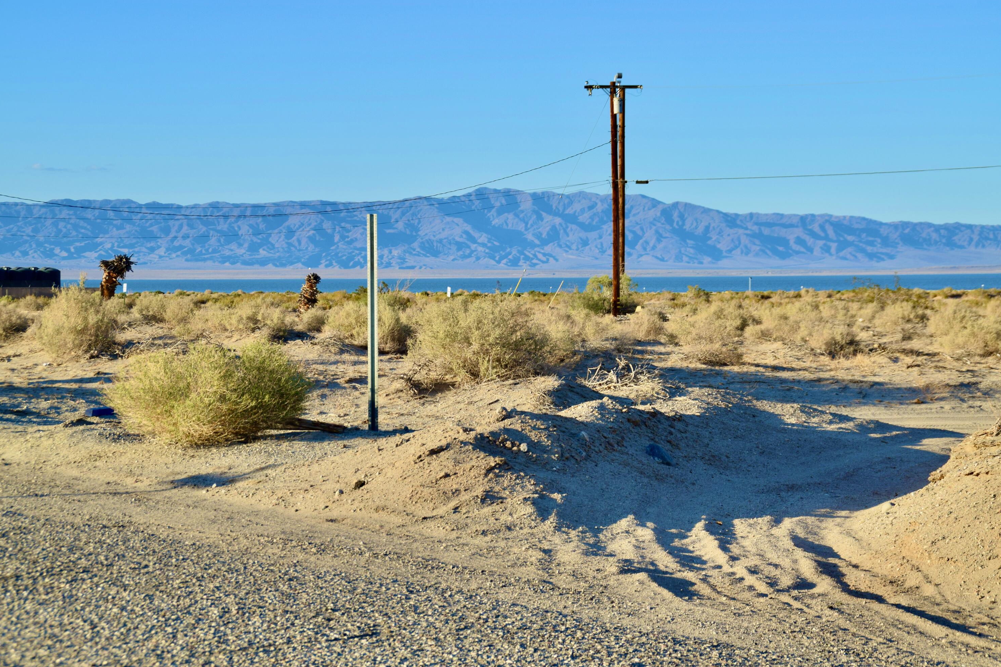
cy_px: 335
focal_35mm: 79
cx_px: 500
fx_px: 2197
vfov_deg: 17.3
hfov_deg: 25.7
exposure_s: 1/320
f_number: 9
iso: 200
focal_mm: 52
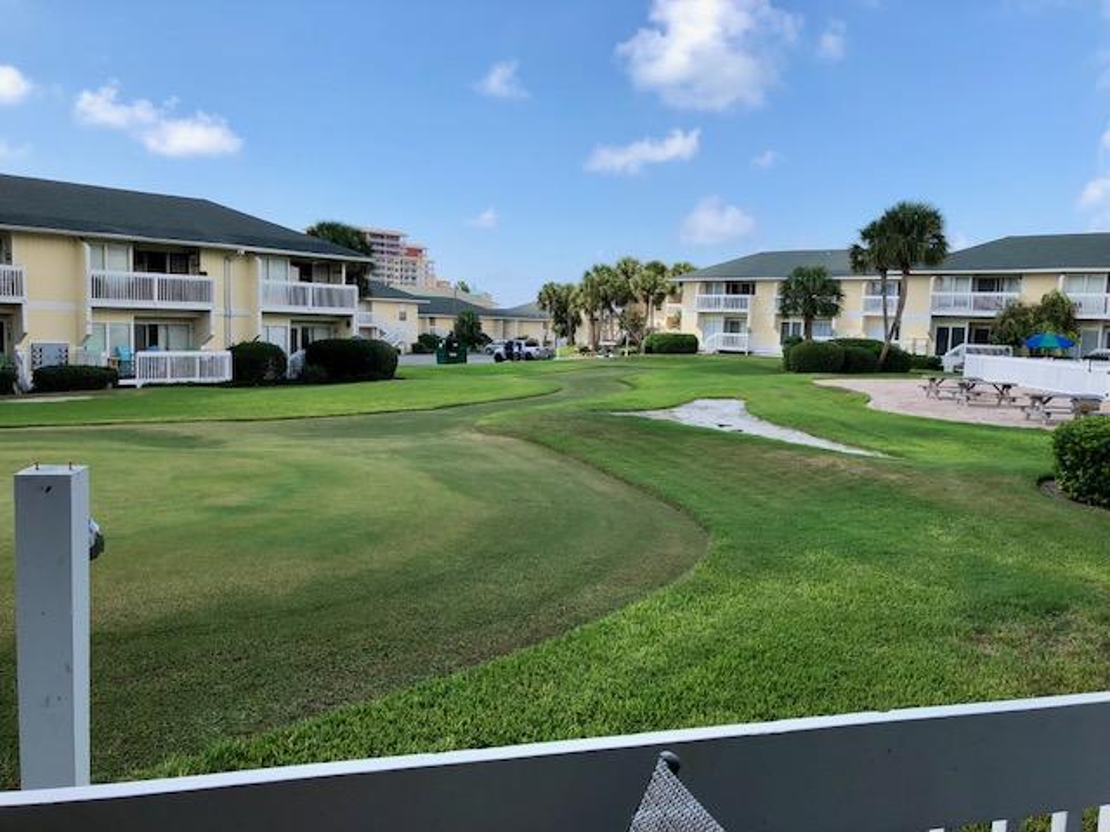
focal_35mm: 28
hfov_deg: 63.4
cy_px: 416
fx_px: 898
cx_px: 555
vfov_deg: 49.7
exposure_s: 1/1517
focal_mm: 3.99
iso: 20
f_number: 1.8
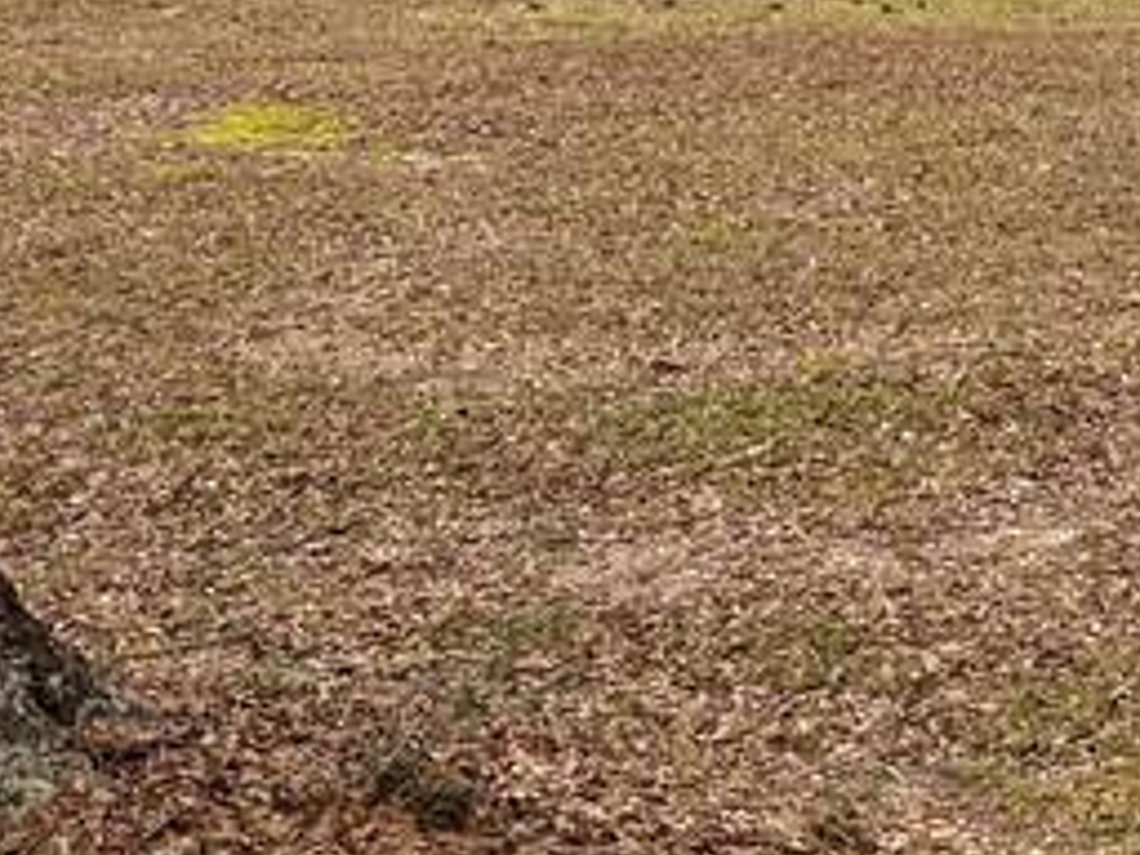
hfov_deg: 15.4
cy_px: -236
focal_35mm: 104
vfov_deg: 13.7
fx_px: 3425
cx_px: 2222
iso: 50
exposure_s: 1/527
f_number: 1.6
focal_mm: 5.96
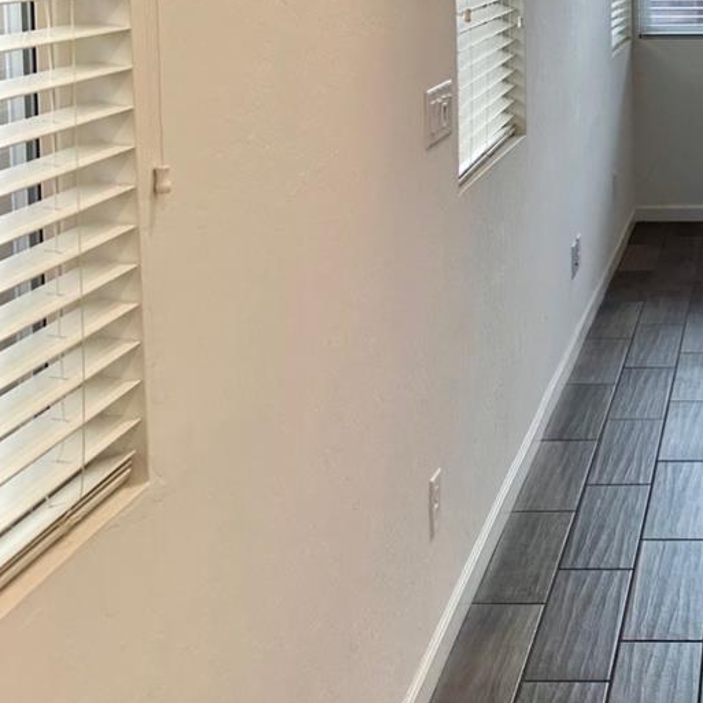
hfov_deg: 25.8
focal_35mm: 62
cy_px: 3
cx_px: 760
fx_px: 1425
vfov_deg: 26.3
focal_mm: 6.86
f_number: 1.78
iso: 64
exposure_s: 1/156
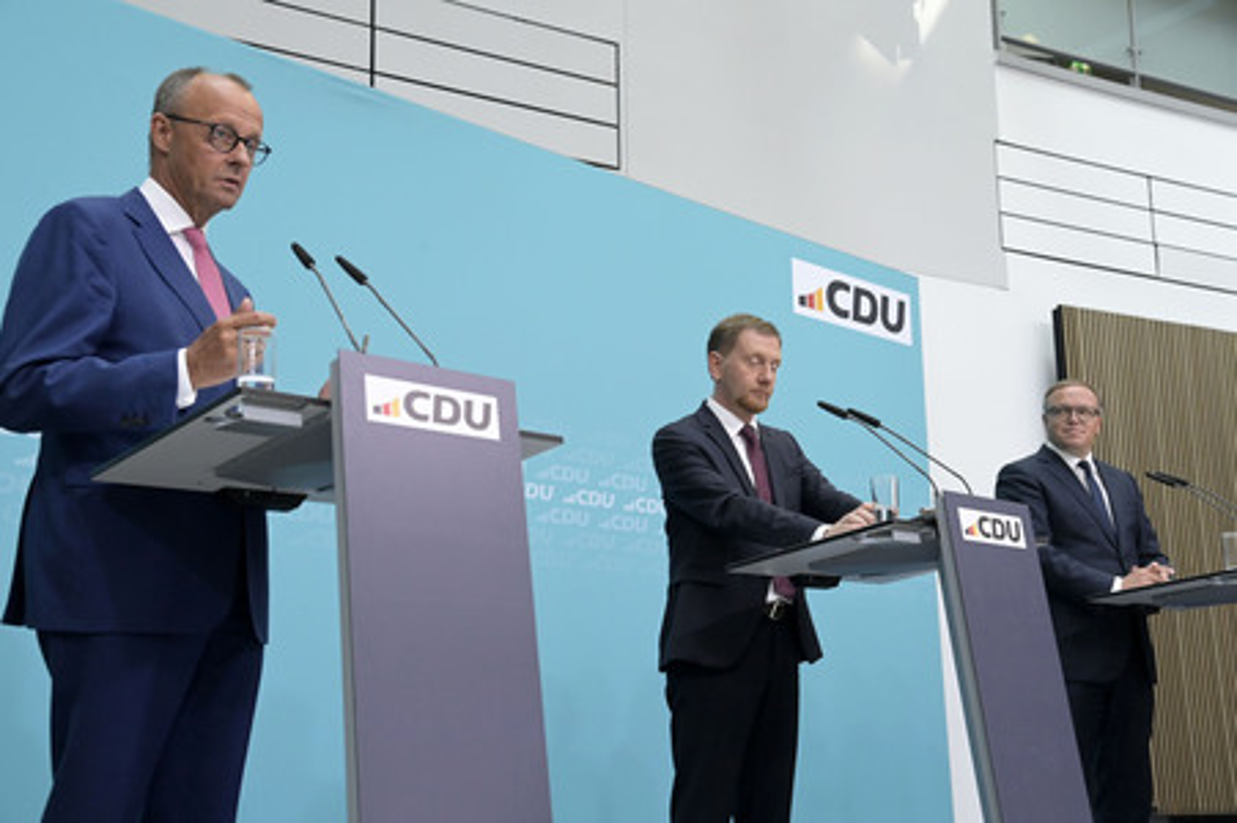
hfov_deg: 48.5
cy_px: 412
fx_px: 1373
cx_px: 618
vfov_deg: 33.4
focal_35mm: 40
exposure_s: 1/640
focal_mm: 40
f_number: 5
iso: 5000
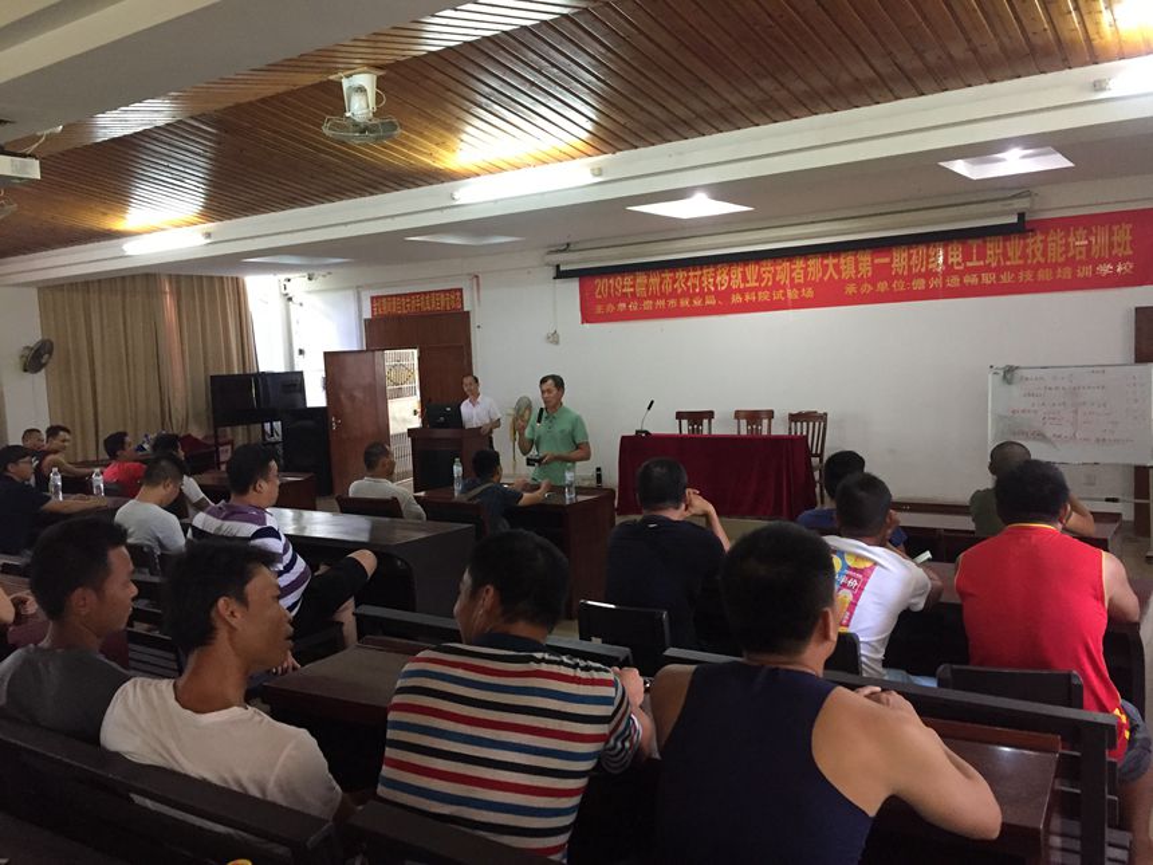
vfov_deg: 48.2
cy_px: 432
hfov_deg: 61.7
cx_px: 576
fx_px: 966
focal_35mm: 29
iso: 250
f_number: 2.2
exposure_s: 1/33
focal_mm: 4.15
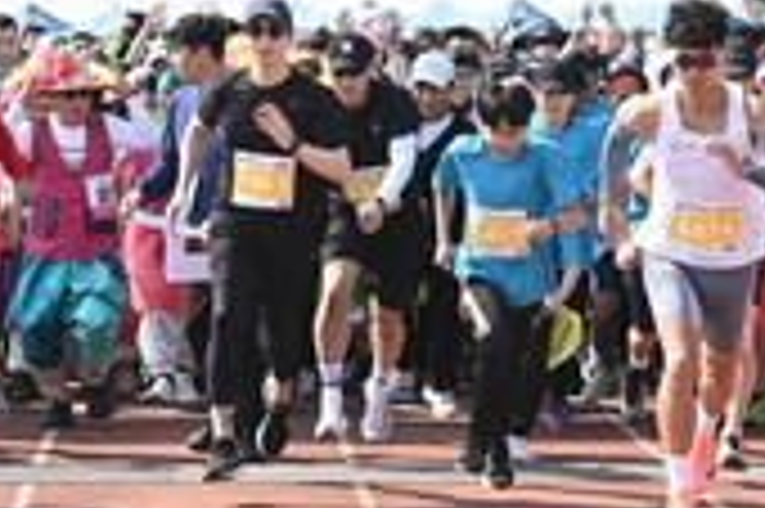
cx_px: 220
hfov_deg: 9.4
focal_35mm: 219
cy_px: 126
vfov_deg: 6.3
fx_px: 4649
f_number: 9
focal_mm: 62
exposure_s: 1/640
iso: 1250
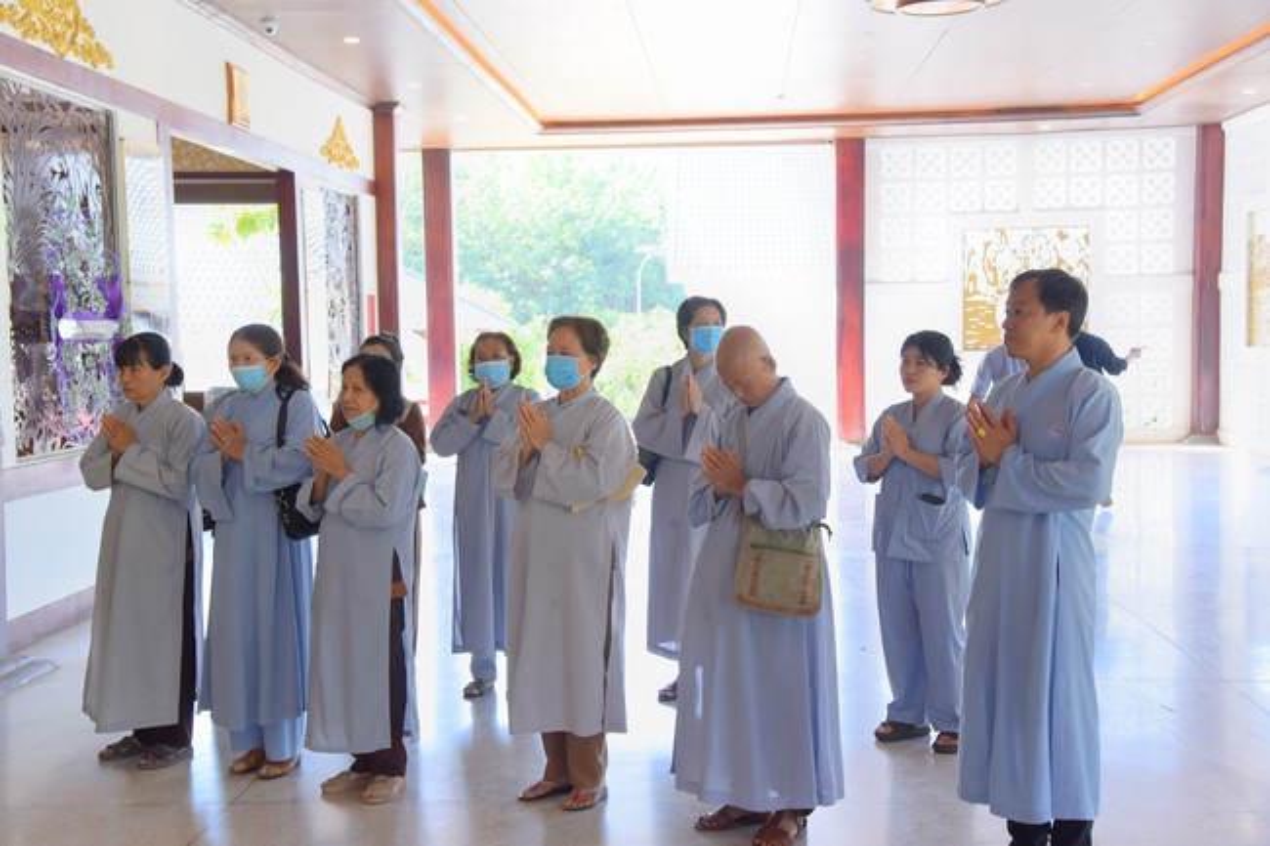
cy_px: 423
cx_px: 635
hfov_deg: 41.1
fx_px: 1693
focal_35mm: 48
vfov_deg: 28.1
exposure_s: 1/100
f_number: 6.3
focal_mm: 48
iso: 800
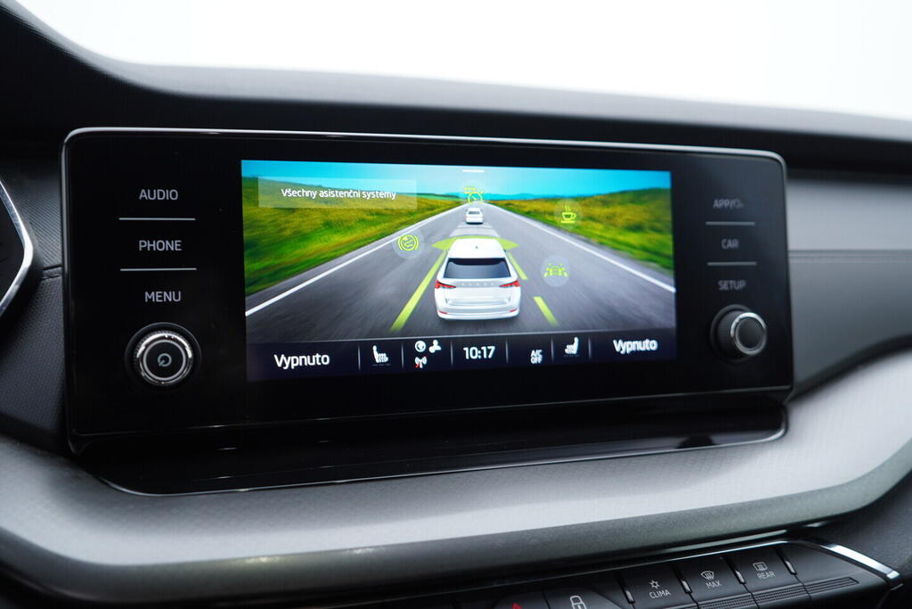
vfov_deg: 36.9
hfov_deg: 53.1
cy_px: 304
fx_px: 912
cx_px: 456
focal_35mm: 36
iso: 125
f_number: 2.8
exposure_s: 1/40
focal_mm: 24
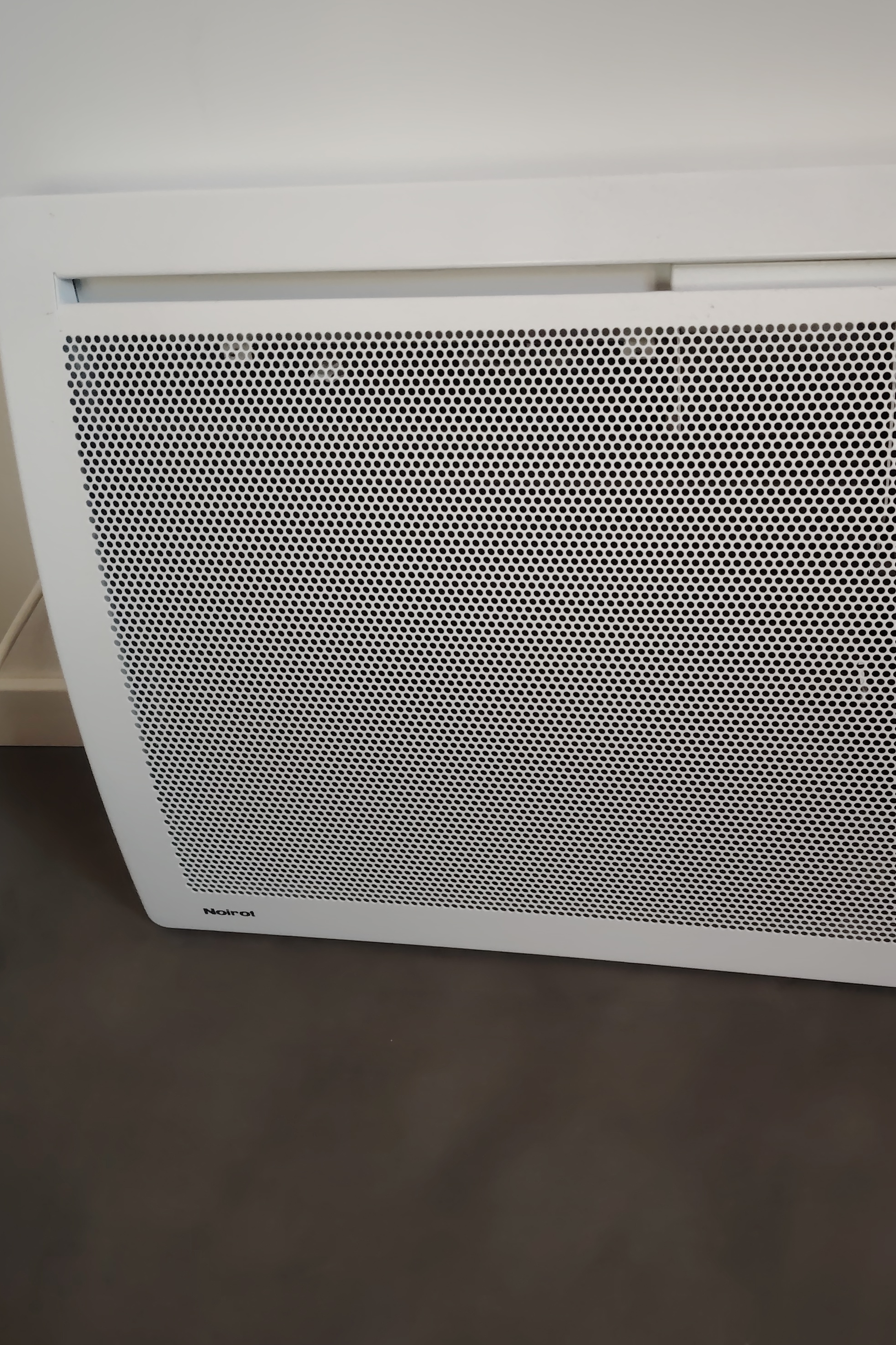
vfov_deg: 55.8
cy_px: 683
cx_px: 563
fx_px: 1269
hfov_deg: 38.6
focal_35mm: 34
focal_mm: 5.25
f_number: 1.75
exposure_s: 1/33.3
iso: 2297
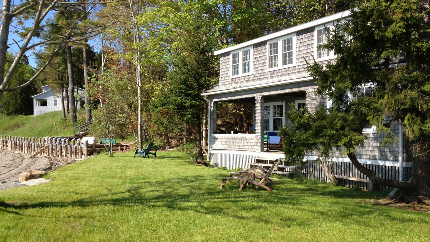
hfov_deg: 51.6
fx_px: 445
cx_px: 217
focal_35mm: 39
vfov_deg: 30.4
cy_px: 133
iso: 80
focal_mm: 4.28
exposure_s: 1/905
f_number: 2.4
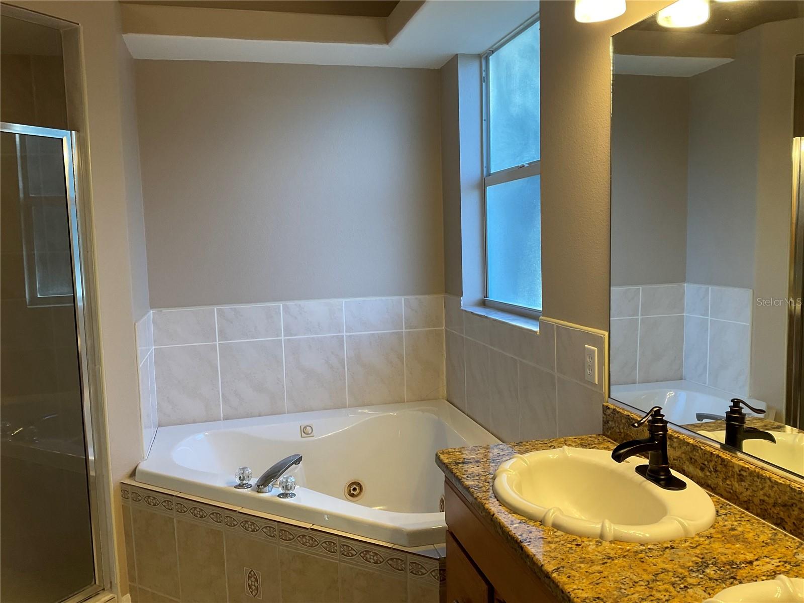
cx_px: 402
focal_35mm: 29
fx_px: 674
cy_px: 302
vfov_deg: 48.2
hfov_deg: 61.7
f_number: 1.8
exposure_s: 1/120
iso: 32
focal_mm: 3
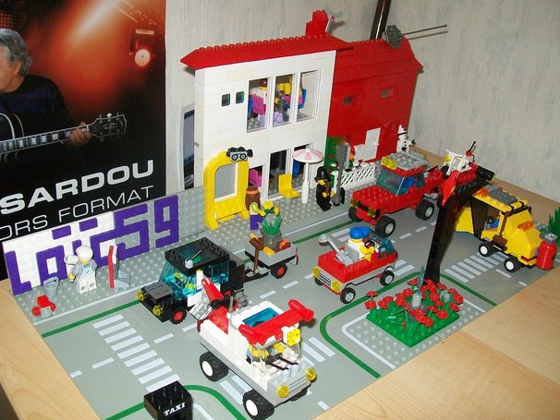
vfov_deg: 37.7
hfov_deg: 48.9
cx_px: 266
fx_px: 615
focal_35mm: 38
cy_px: 213
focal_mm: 6
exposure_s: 1/60
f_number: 2.7
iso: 160
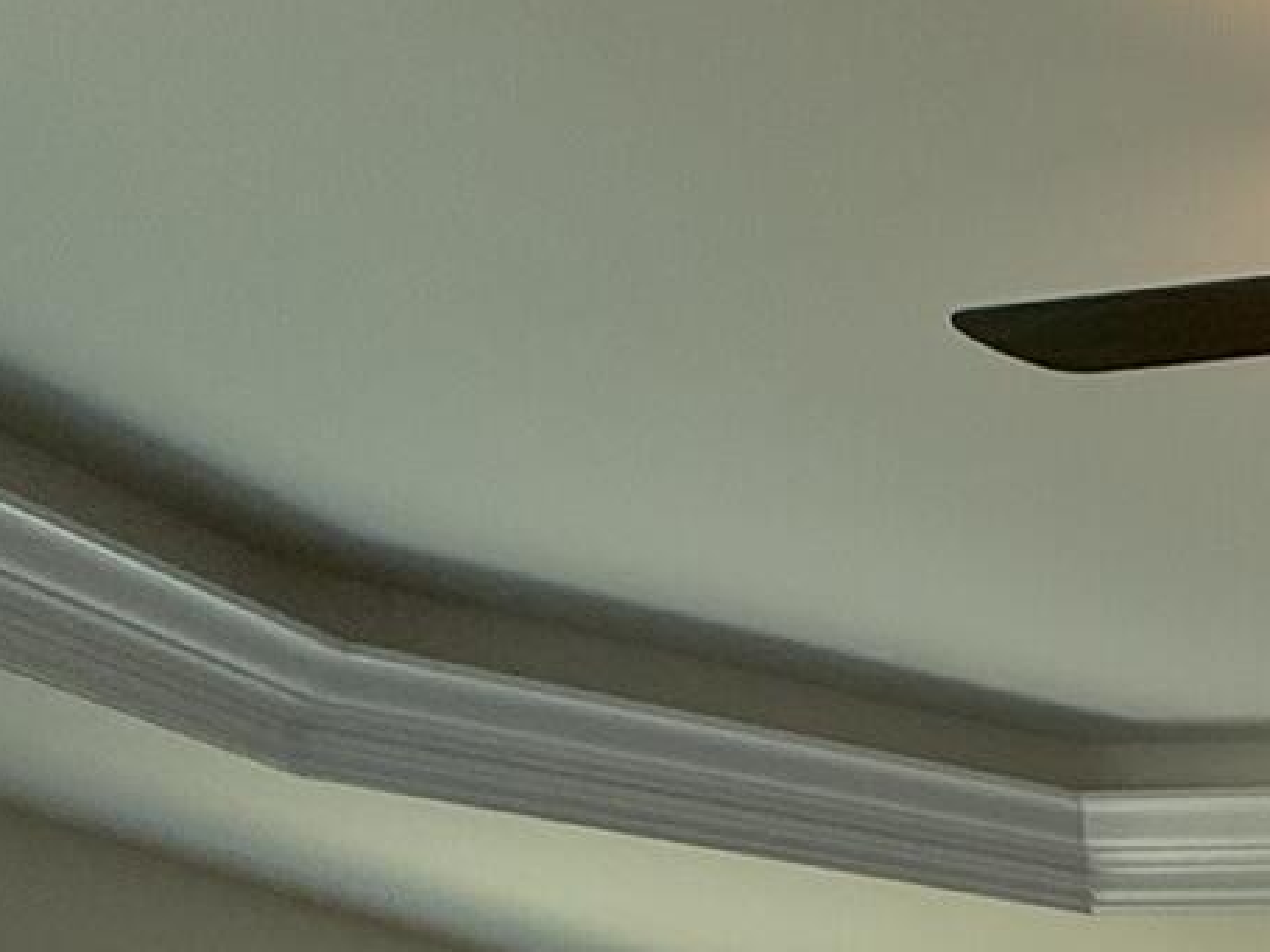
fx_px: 2311
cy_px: 1644
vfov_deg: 18.8
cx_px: 2395
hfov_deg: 20.1
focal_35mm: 63
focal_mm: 2.22
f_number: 2.2
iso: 160
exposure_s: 1/120
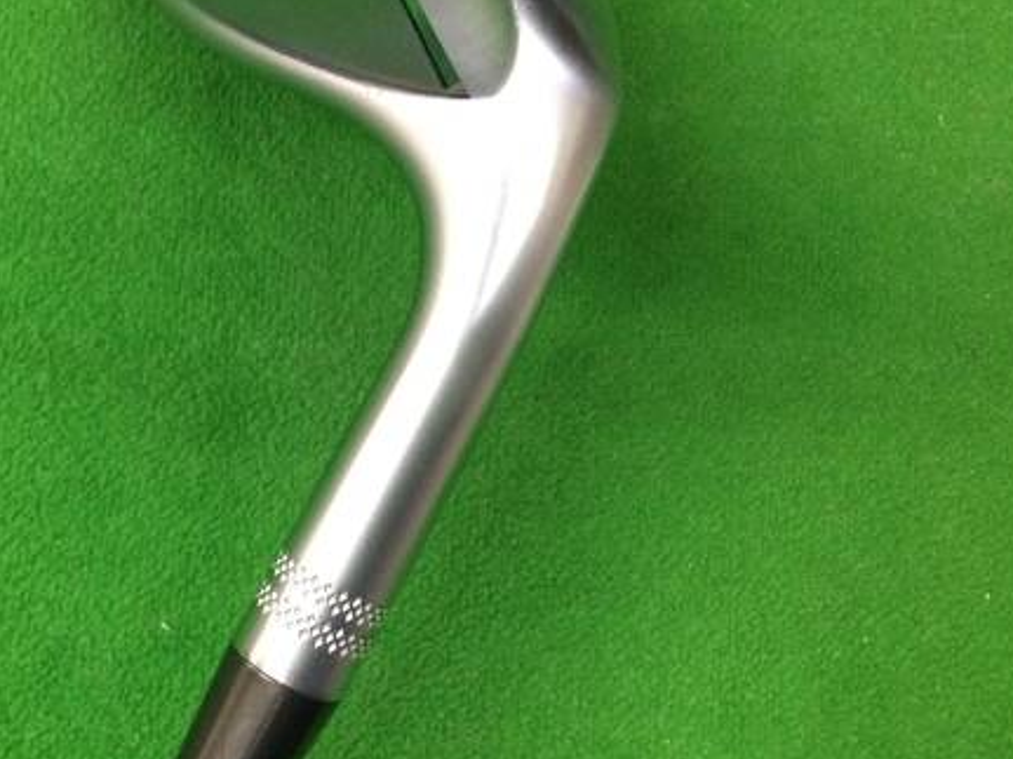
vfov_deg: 31.5
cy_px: 404
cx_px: 369
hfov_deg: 40.9
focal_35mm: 46
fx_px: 1346
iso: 125
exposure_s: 1/30
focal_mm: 3.3
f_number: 2.4
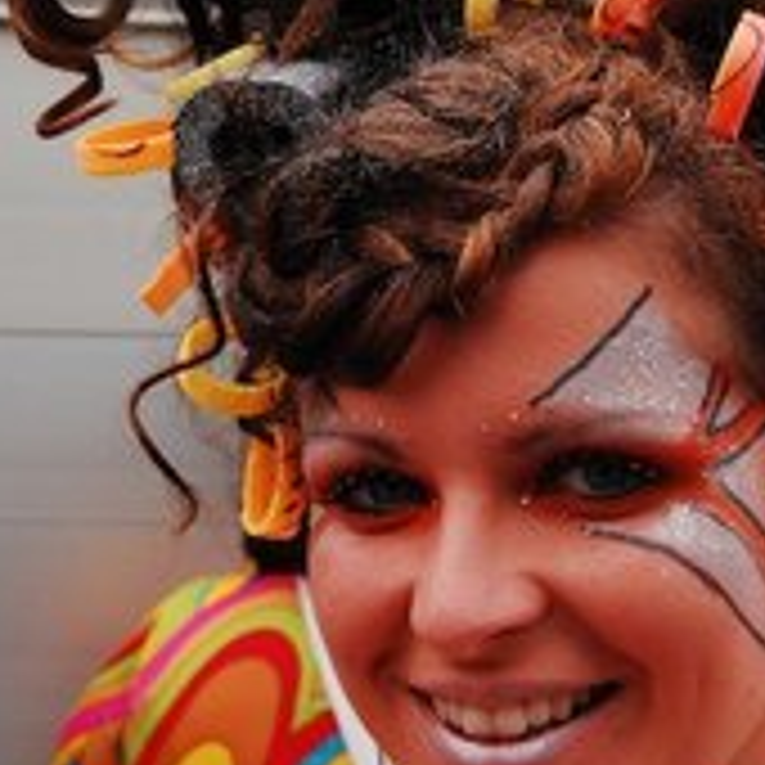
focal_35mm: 110
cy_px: 396
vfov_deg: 15.8
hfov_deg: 15.8
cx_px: 410
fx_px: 2750
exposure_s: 1/250
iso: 800
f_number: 8
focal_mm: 38
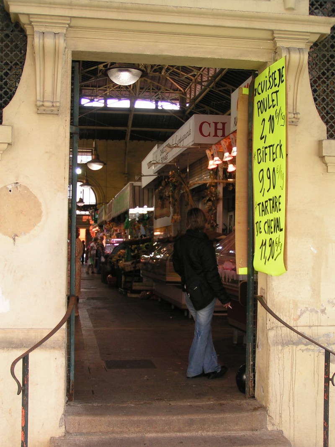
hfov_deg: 29.7
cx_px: 168
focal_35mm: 49
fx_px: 632
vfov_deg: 38.9
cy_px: 224
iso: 50
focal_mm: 7.6
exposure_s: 1/80
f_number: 2.8
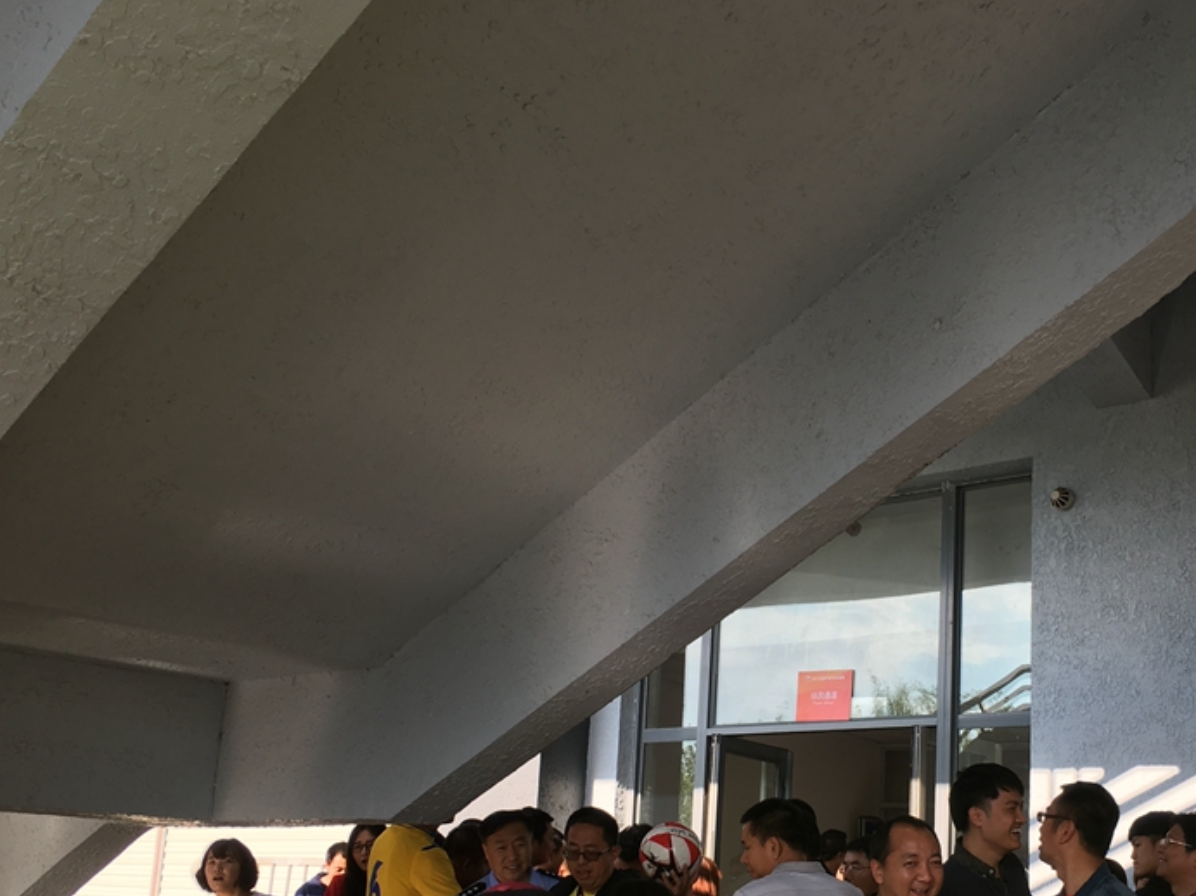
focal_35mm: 43
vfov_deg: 33.1
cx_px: 789
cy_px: 645
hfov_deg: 43.3
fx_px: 1485
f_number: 2.2
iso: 25
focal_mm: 4.15
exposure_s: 1/364
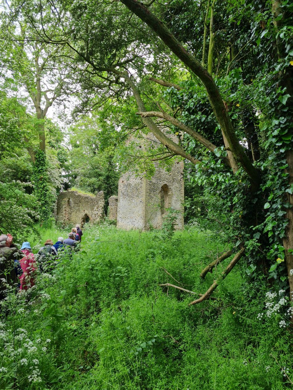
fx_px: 293
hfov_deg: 53.1
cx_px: 146
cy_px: 195
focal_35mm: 26
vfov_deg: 67.3
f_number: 1.8
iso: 50
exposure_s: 1/122
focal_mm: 5.4
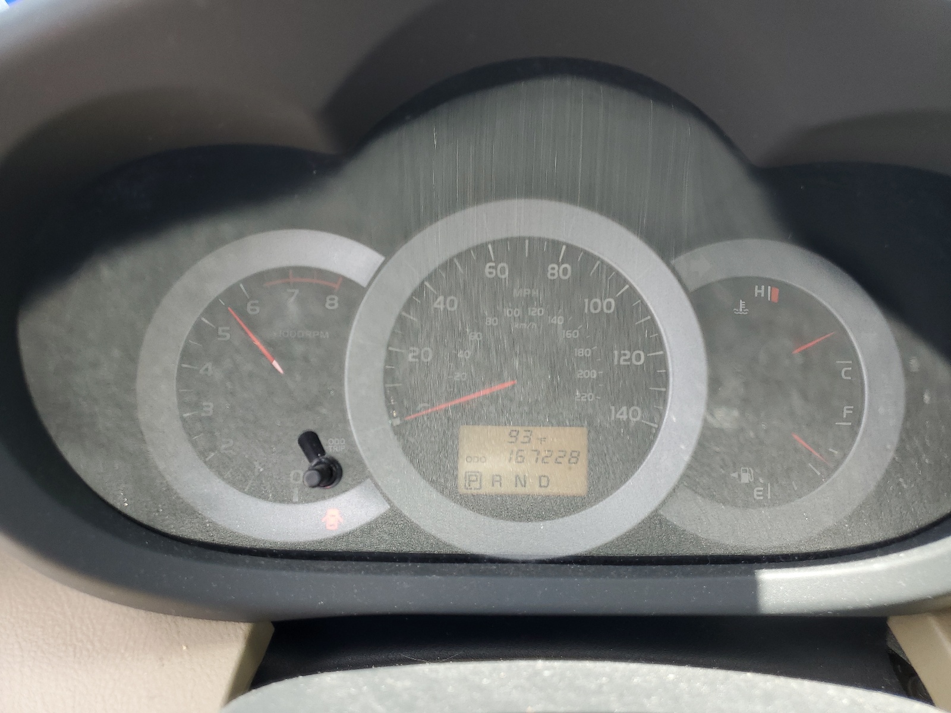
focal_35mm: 26
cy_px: 356
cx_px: 476
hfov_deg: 67.3
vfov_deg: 53.1
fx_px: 714
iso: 50
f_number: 1.5
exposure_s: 1/263
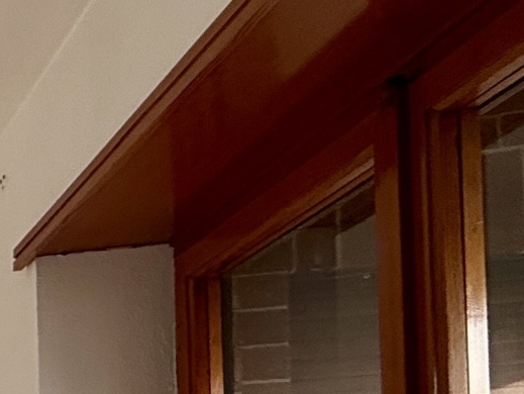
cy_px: 593
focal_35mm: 69
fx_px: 1045
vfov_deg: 18.8
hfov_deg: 15.2
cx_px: -732
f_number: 2.2
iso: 64
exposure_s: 1/249
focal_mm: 2.22
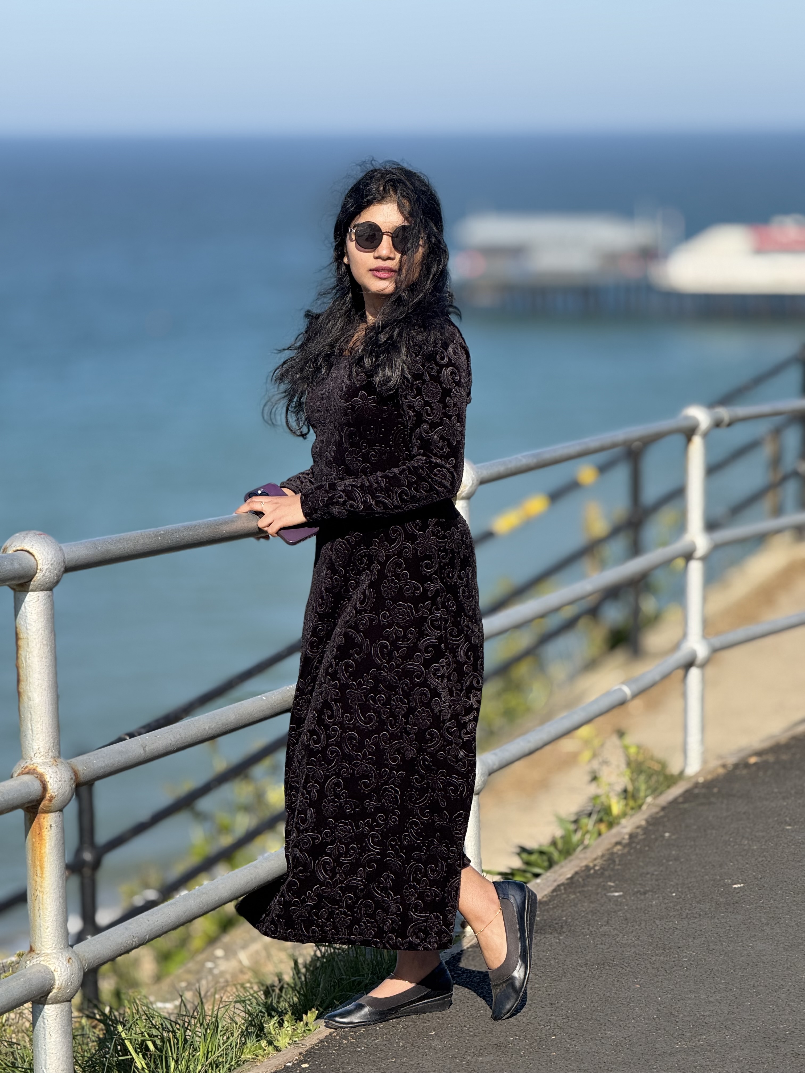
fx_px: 3721
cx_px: 402
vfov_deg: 16.4
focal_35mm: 120
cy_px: 536
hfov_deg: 12.3
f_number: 2.8
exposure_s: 1/977
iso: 50
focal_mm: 15.66
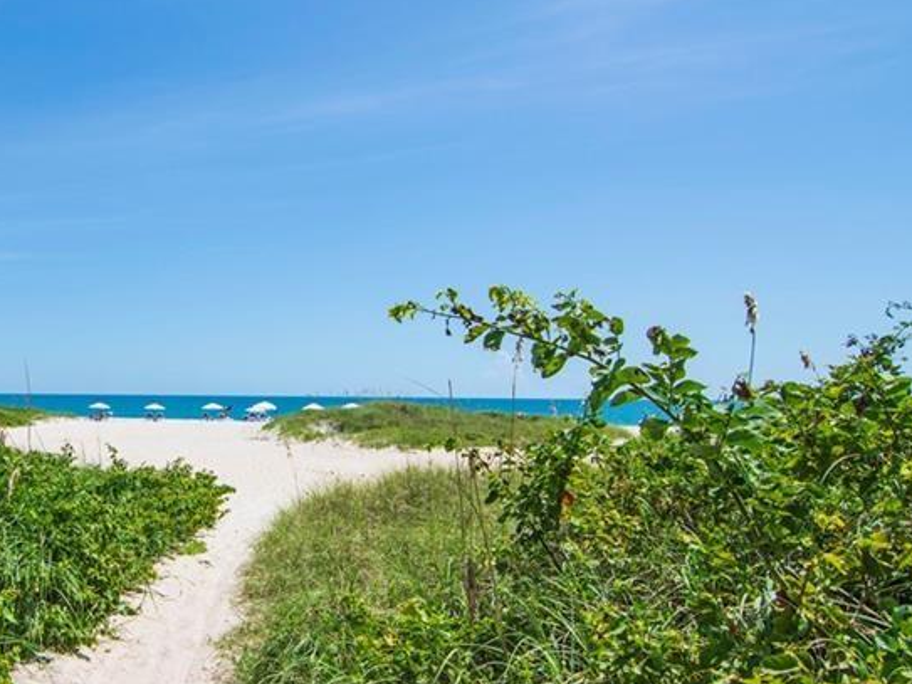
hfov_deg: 54.9
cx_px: 153
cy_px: 400
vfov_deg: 46.7
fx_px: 788
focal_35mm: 30
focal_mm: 11
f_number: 8
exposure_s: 1/500
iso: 160
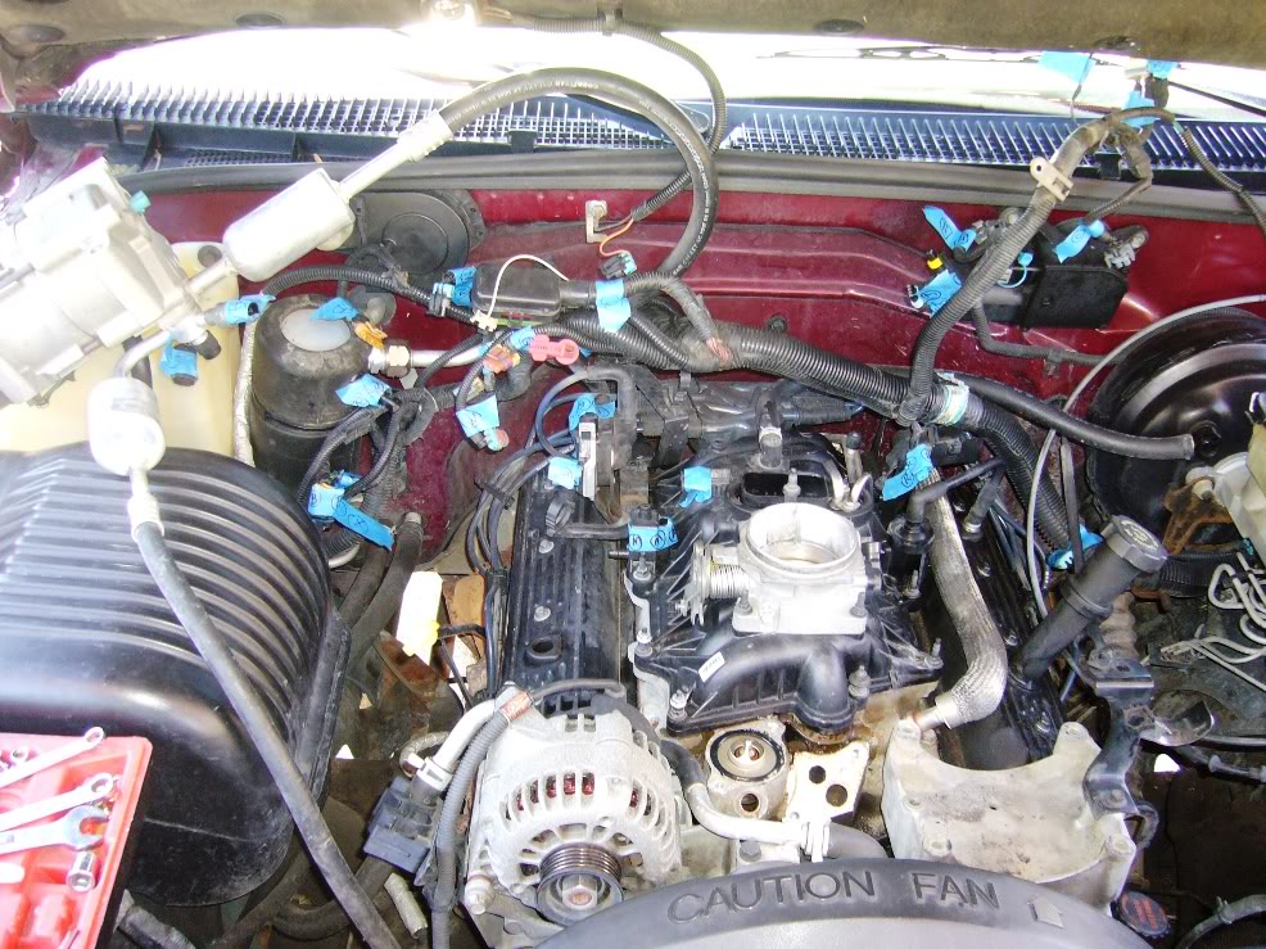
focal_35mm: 35
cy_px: 474
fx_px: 1280
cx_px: 633
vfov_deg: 40.7
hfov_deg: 52.6
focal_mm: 5.8
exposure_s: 1/30
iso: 125
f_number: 2.8
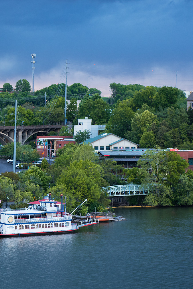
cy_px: 161
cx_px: -73
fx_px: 1069
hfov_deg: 10.1
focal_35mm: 133
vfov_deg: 15.4
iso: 640
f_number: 4.5
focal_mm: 70
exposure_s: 1/125
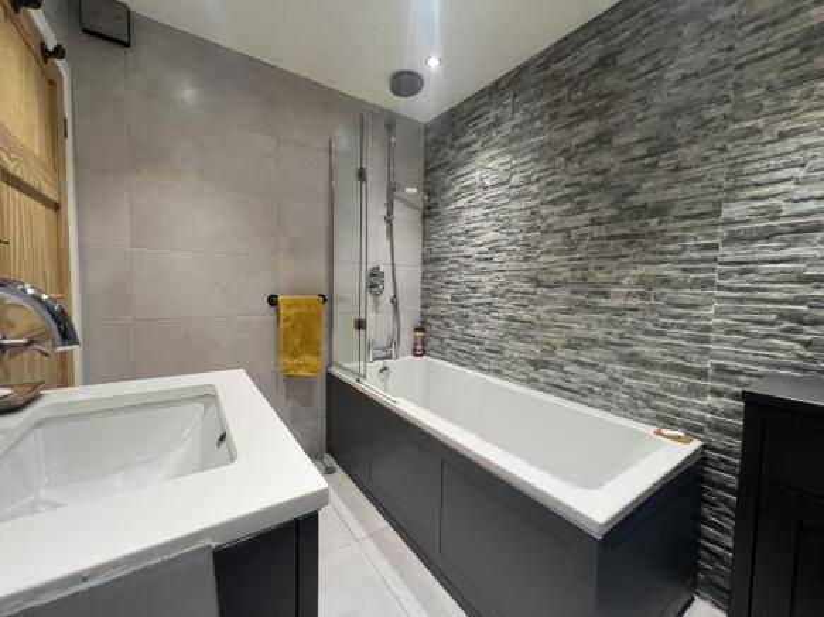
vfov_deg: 89.9
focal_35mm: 13
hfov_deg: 106.2
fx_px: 309
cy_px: 308
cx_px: 412
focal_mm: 1.57
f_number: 1.8
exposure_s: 1/50
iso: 160
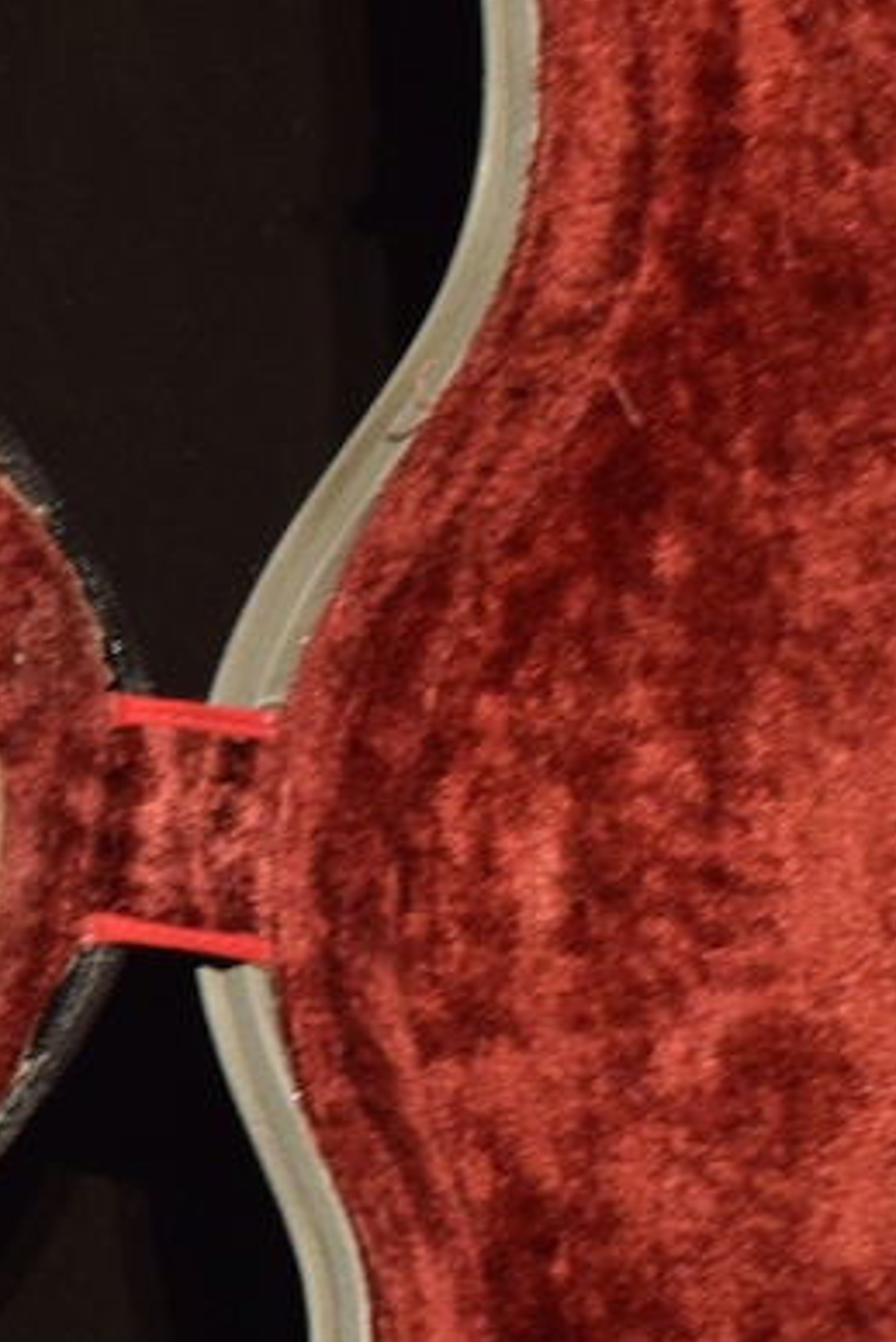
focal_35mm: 139
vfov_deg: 14.7
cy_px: 740
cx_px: -723
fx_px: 5184
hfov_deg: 9.4
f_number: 3.8
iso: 1800
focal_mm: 24
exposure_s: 1/30
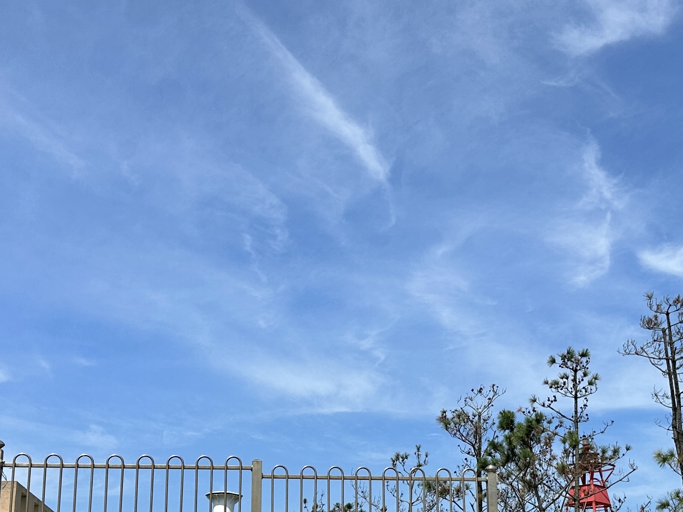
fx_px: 1046
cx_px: 418
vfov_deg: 26.9
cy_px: 422
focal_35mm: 53
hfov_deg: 36.0
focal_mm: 6.86
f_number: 1.78
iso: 80
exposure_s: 1/5263
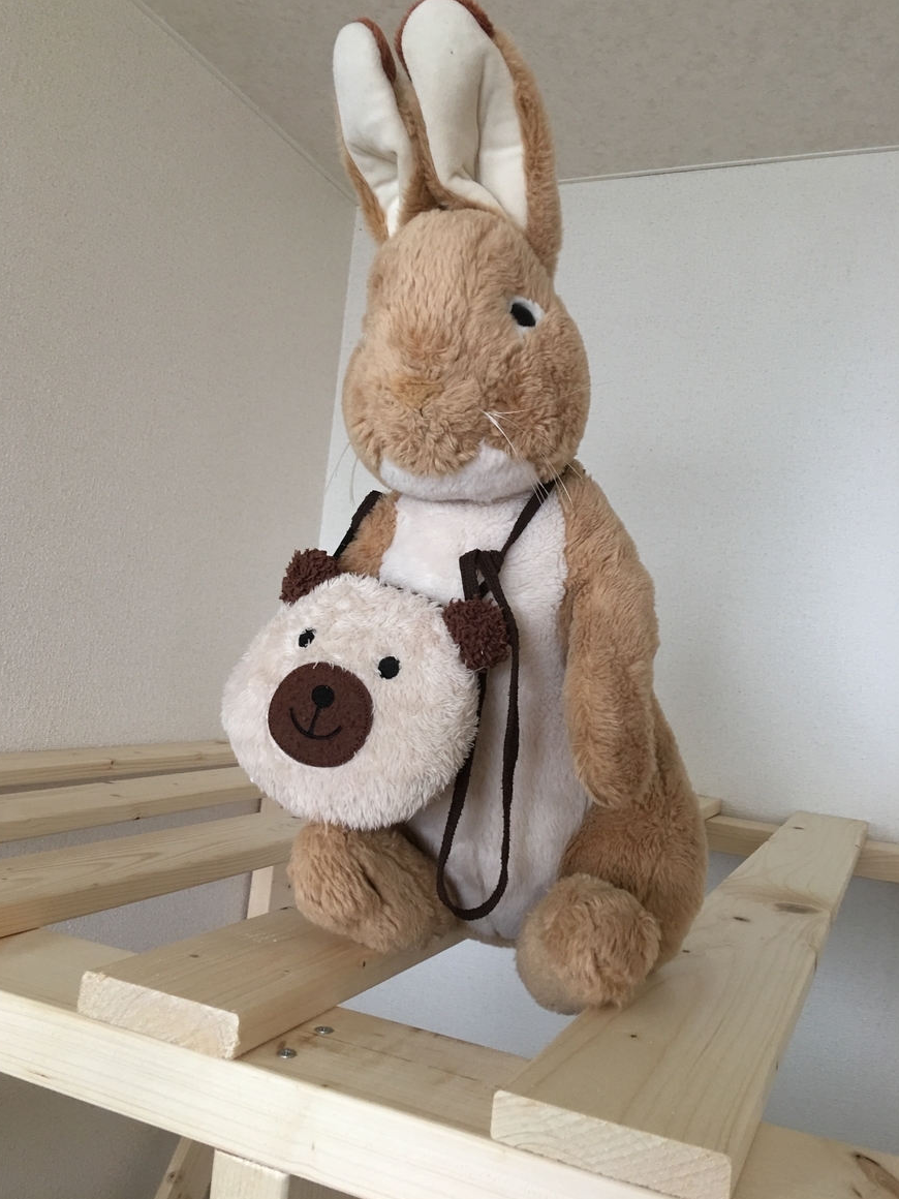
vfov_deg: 60.0
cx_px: 442
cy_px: 586
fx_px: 1039
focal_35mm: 30
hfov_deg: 46.8
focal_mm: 4.15
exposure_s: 1/15
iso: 50
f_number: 2.2
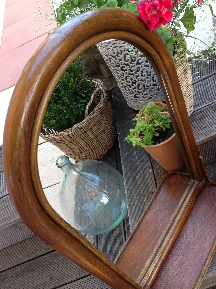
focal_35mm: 35
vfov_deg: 52.7
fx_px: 292
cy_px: 144
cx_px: 108
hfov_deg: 40.6
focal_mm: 4.28
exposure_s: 1/30
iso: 50
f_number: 2.4
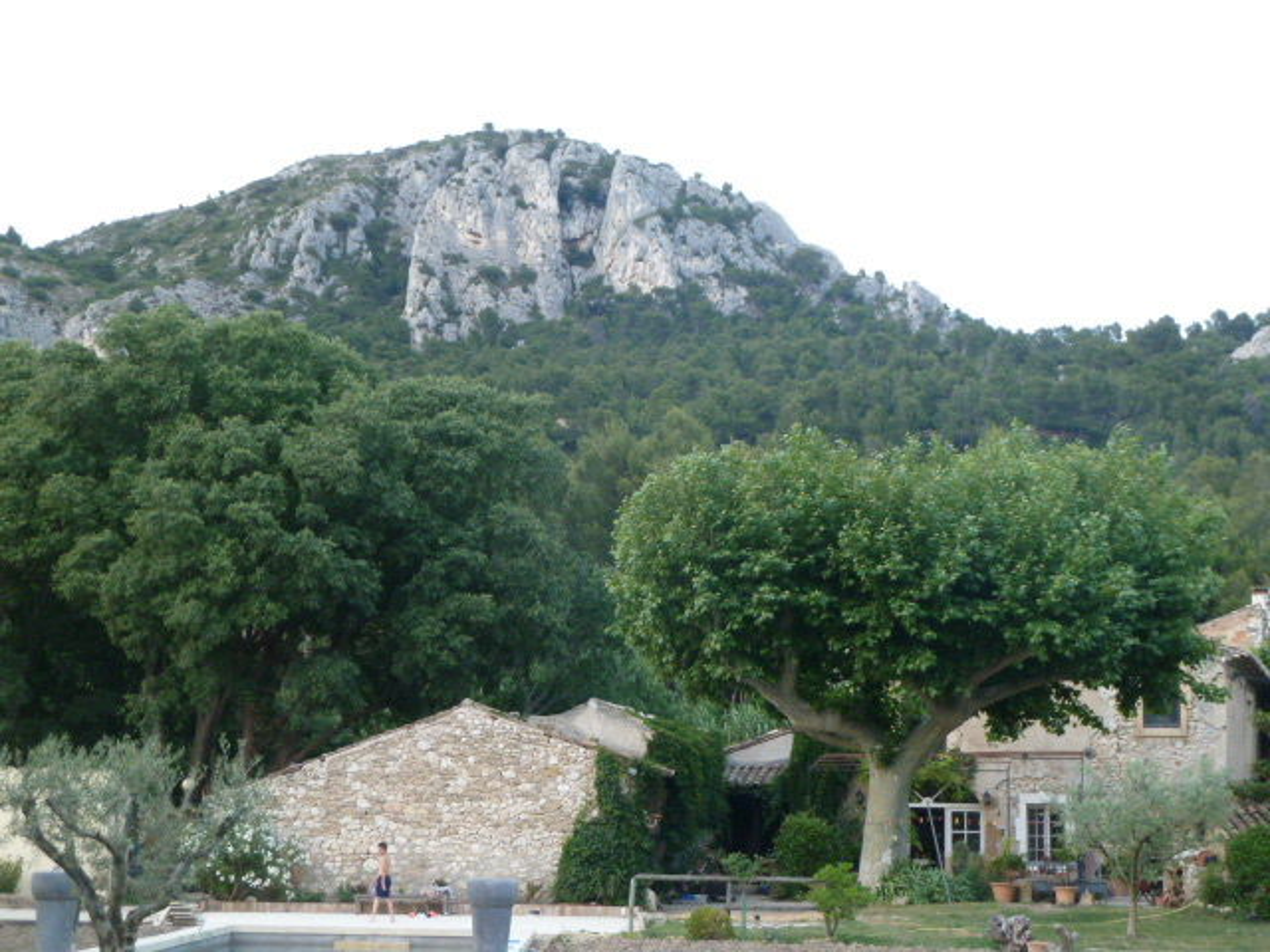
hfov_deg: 30.7
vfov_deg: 23.3
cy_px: 476
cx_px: 635
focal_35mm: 63
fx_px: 2311
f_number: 4
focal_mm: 10.3
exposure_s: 1/30
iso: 250
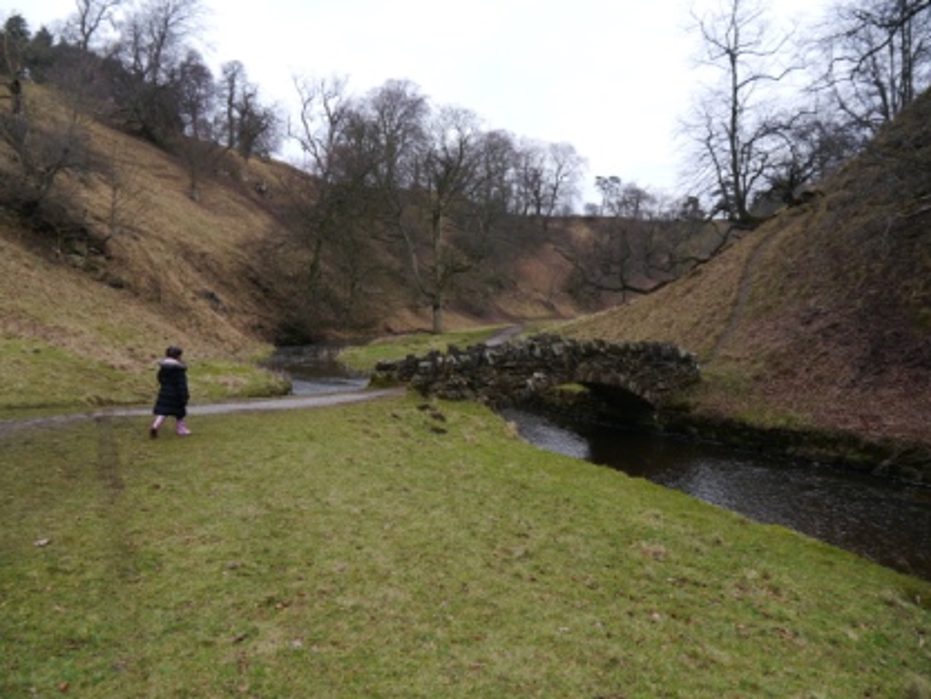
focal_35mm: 29
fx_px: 780
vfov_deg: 48.2
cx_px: 460
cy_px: 346
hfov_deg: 61.6
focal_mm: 14
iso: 160
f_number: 5
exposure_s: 1/250
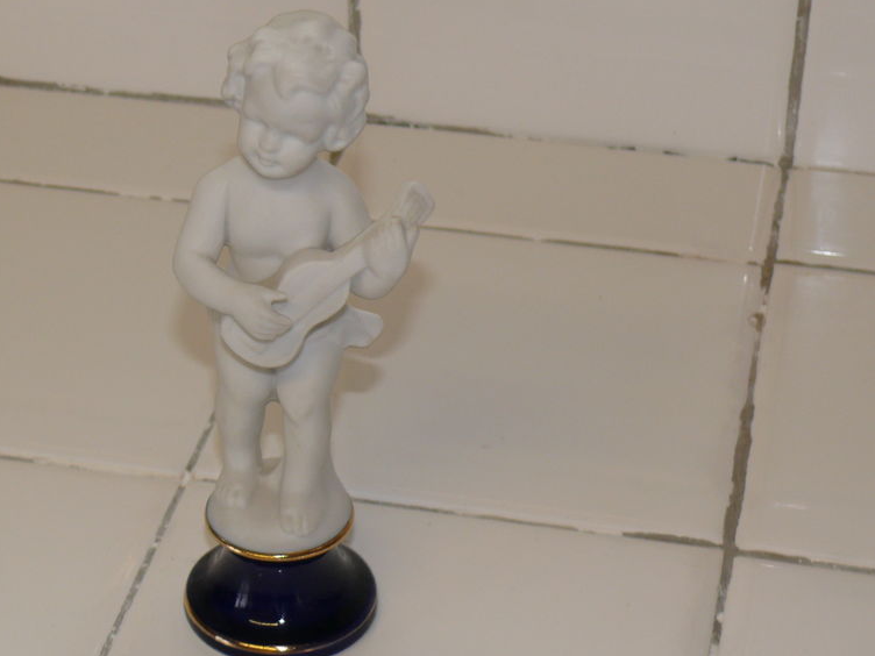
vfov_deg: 14.6
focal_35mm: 101
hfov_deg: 19.4
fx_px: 2553
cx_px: 294
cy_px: 304
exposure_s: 1/30
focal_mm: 12.6
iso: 100
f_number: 3.2
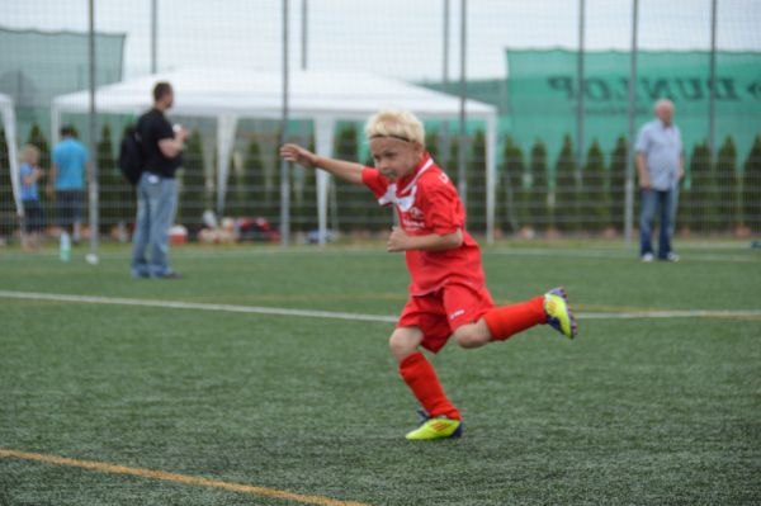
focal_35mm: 158
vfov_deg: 8.7
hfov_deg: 13.1
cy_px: 253
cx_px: 380
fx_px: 3327
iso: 400
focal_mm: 105
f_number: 5.3
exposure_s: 1/1250
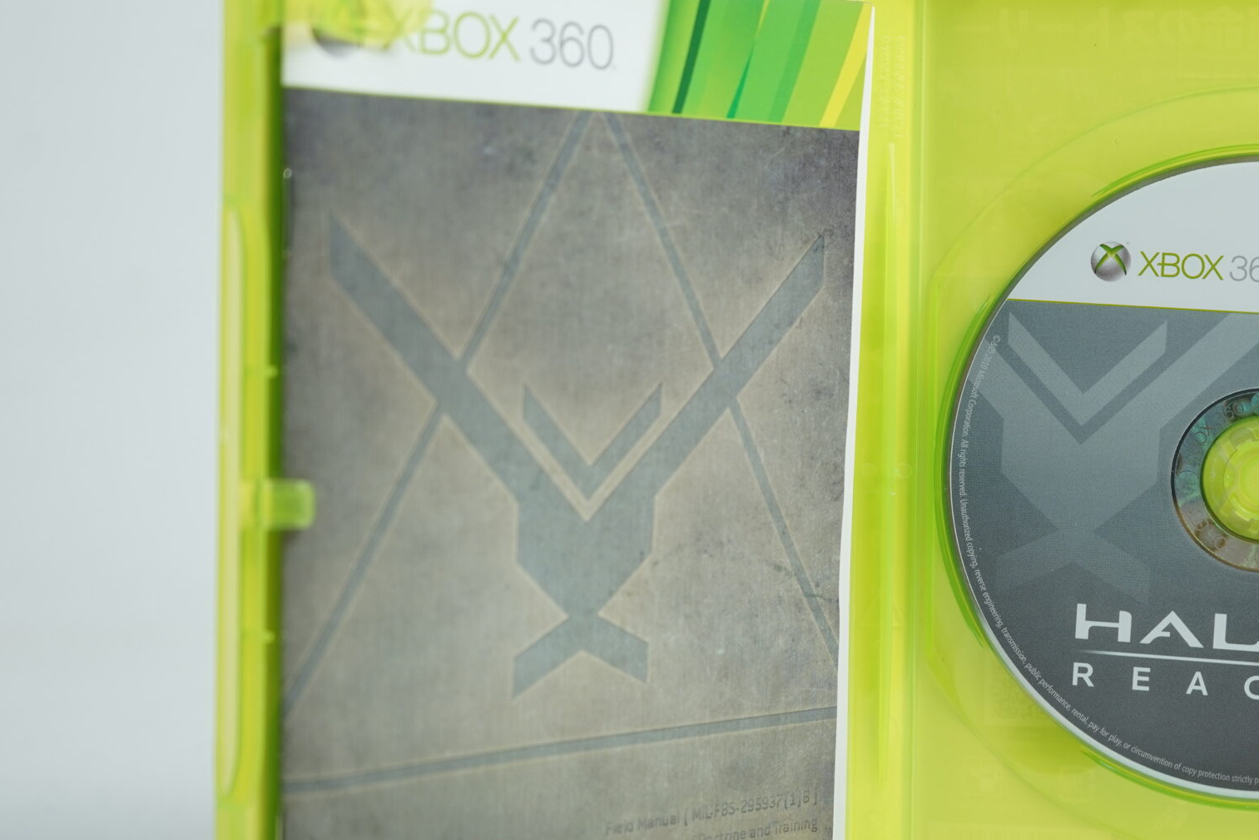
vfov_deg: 20.6
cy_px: 466
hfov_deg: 30.1
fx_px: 2308
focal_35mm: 66
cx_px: 910
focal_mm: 39
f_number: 4.5
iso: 250
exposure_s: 1/40
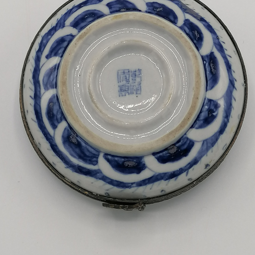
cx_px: 127
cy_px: 105
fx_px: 817
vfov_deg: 17.7
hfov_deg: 17.7
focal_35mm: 98
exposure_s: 1/432
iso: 50
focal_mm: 4.75
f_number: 1.8
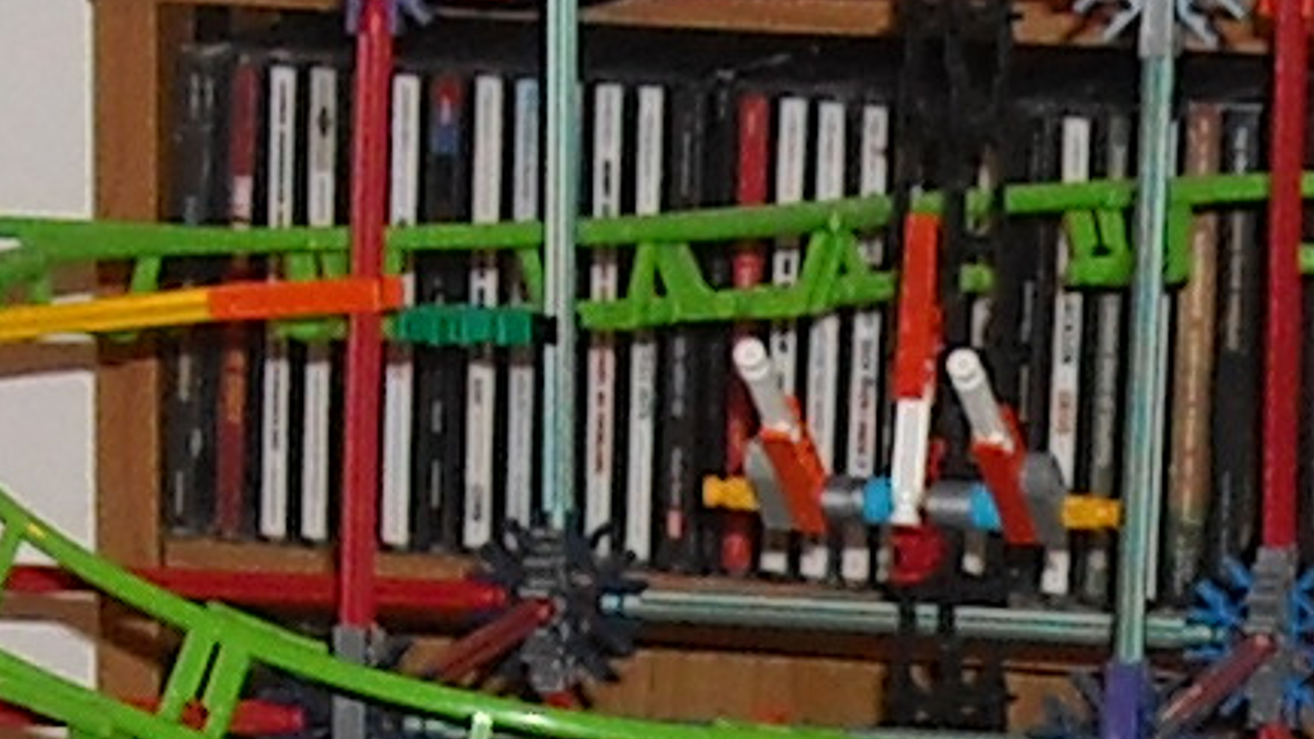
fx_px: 10035
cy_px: 906
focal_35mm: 288
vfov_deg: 4.2
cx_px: 1204
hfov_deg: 7.5
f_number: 2.8
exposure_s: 1/60
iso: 100
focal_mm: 5.7
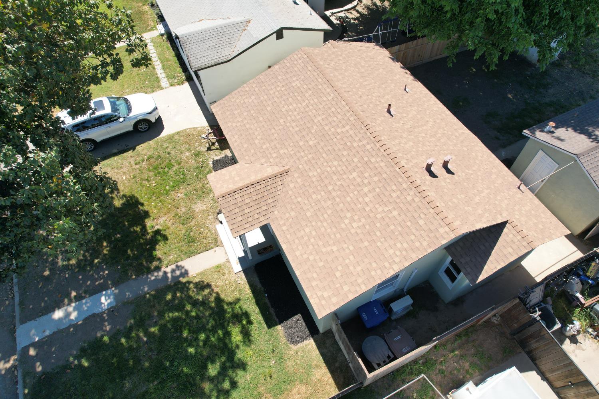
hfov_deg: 78.6
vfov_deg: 57.2
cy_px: 200
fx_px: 366
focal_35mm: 22
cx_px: 300
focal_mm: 8.38
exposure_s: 1/1000
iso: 100
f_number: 2.8
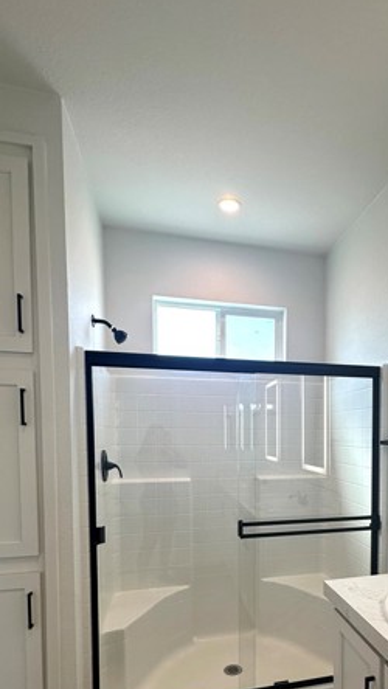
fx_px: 402
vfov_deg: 78.8
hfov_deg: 50.1
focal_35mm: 22
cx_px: 273
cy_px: 453
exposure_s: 1/120
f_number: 2.2
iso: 100
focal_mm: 2.22
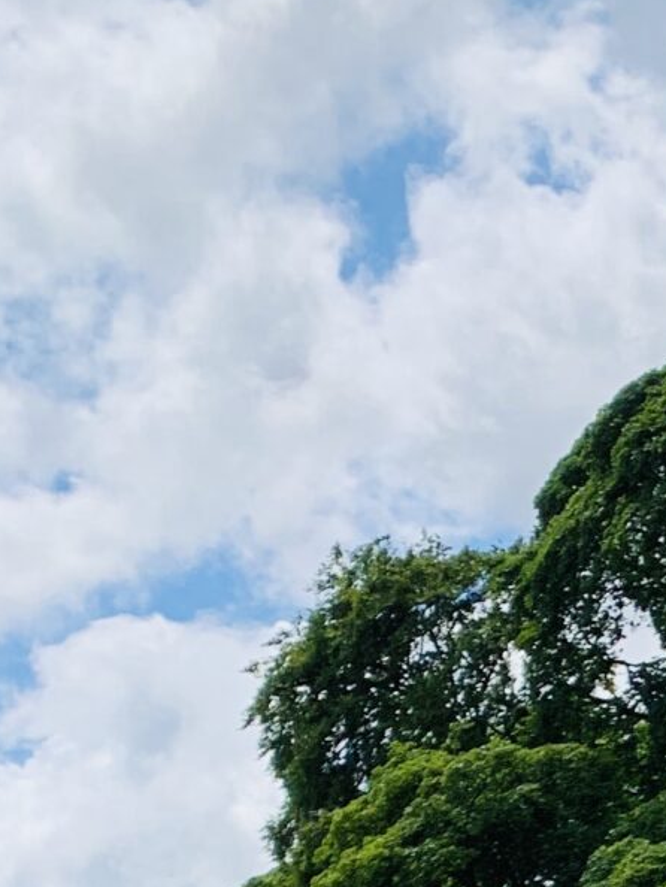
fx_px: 2871
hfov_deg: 11.8
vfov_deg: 15.7
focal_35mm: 112
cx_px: 1356
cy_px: 1441
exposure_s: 1/6452
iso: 25
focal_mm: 4.25
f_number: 1.8
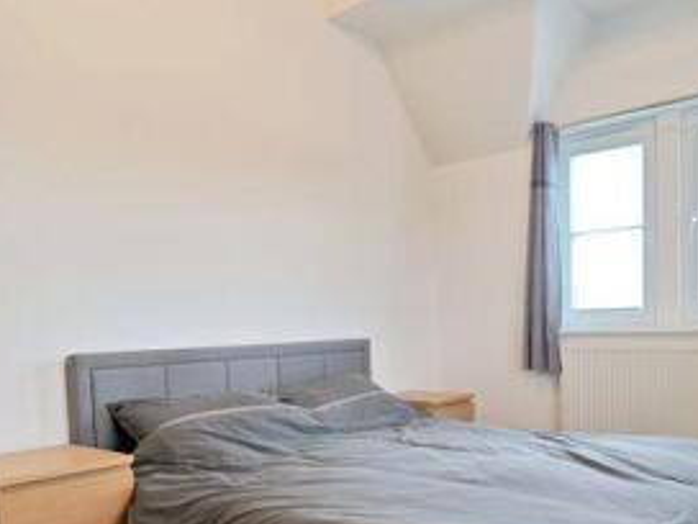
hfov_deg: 59.2
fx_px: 605
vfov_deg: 45.6
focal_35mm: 30
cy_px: 374
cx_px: 435
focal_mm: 2.03
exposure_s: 1/52.6
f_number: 1.8
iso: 50
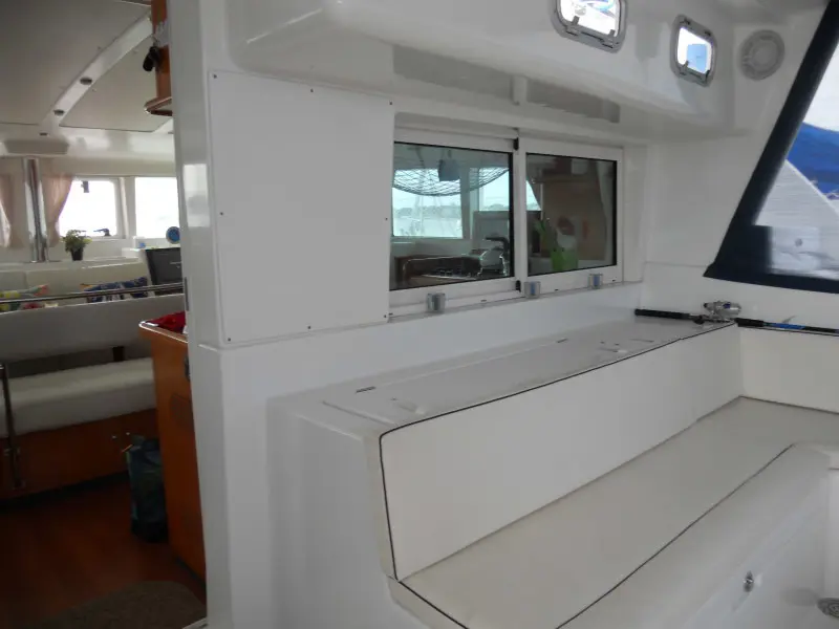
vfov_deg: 51.4
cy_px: 314
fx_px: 654
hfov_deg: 65.3
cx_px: 420
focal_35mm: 27
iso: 80
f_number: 3.2
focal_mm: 4.9
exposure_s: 1/60
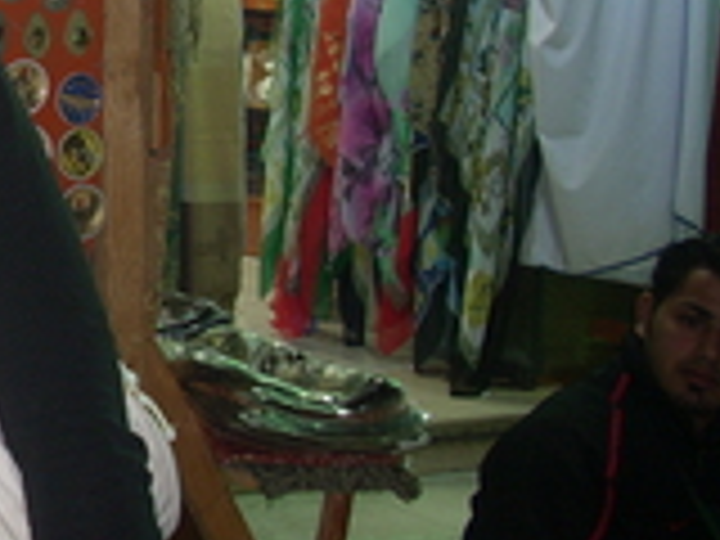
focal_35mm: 104
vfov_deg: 14.1
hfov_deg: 17.5
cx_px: -261
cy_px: 40
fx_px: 2163
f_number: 2.8
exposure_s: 1/30
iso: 64
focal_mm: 6.2
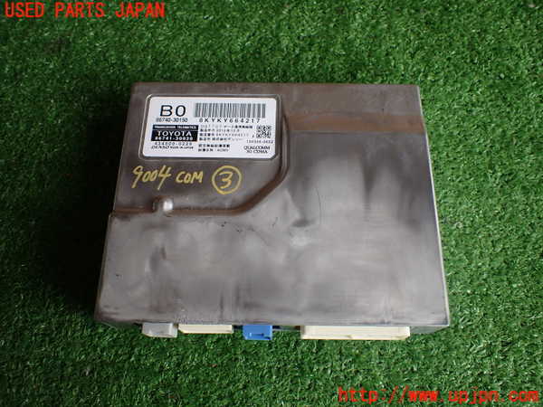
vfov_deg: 46.8
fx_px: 471
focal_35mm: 30
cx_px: 272
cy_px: 204
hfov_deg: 60.0
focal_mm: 5.4
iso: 160
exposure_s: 1/125
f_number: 2.3
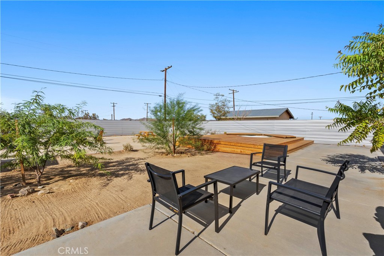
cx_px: 192
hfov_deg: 95.0
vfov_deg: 72.1
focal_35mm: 16
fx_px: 176
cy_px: 128
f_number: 11
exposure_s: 1/250
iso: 400
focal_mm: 16.5
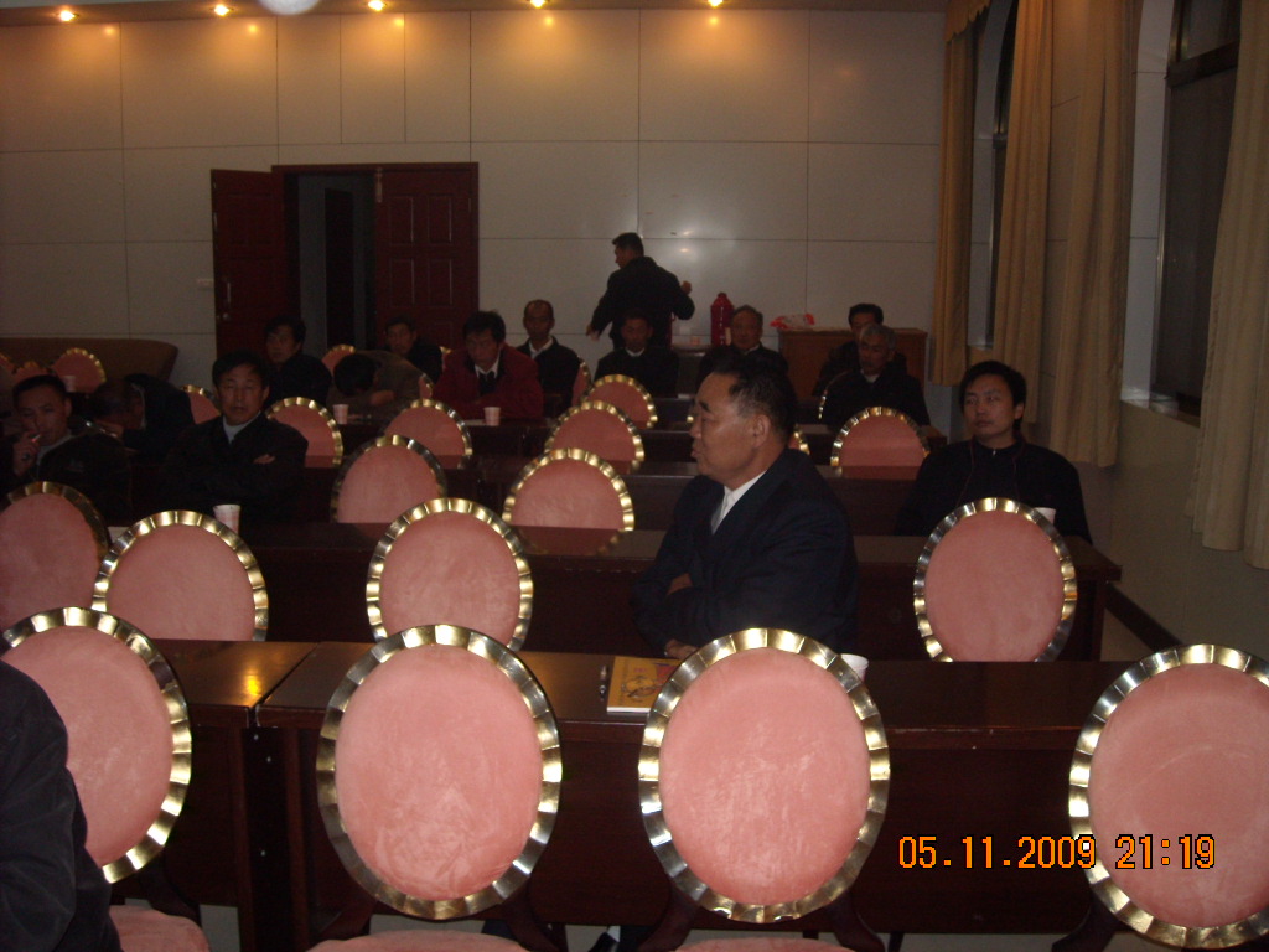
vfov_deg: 40.7
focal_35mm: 35
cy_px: 476
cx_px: 634
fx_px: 1283
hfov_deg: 52.6
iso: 200
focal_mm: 5.7
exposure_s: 1/60
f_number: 2.8
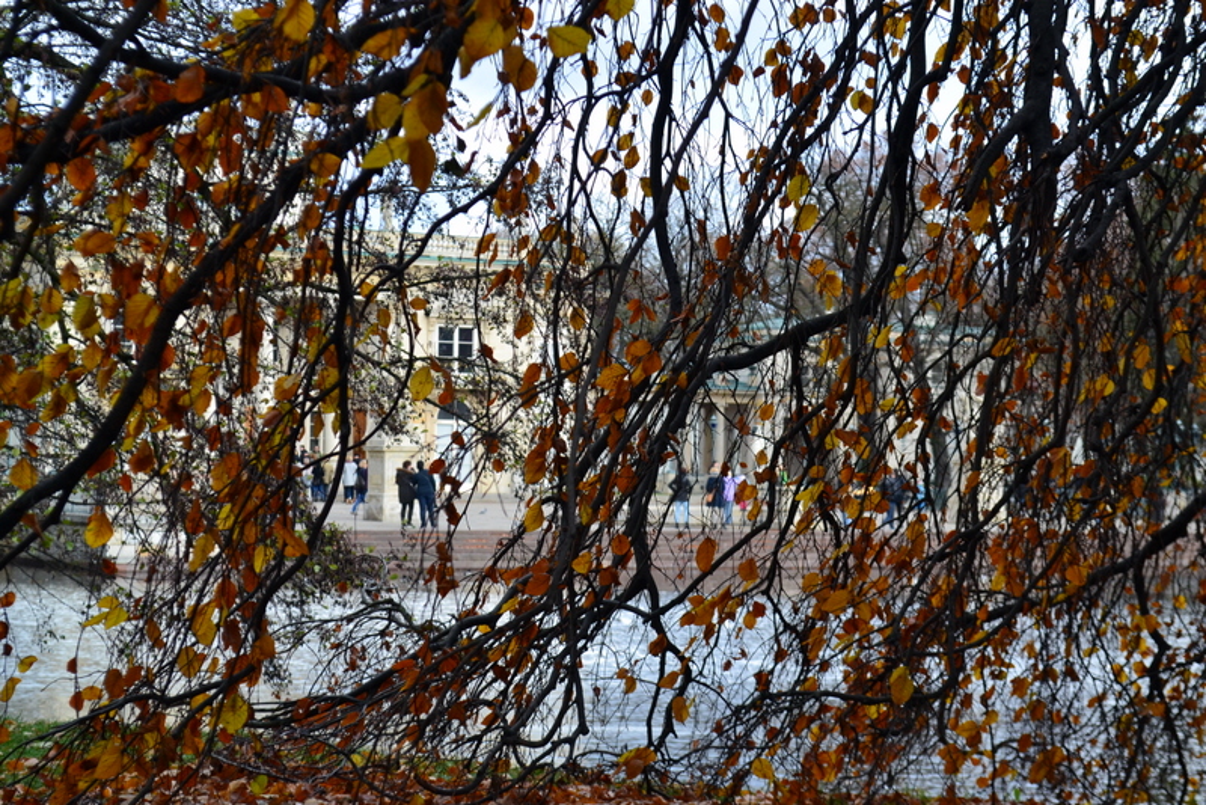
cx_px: 603
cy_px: 402
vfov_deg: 16.6
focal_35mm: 82
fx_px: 2765
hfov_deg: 24.6
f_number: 8
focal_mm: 55
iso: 400
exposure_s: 1/60
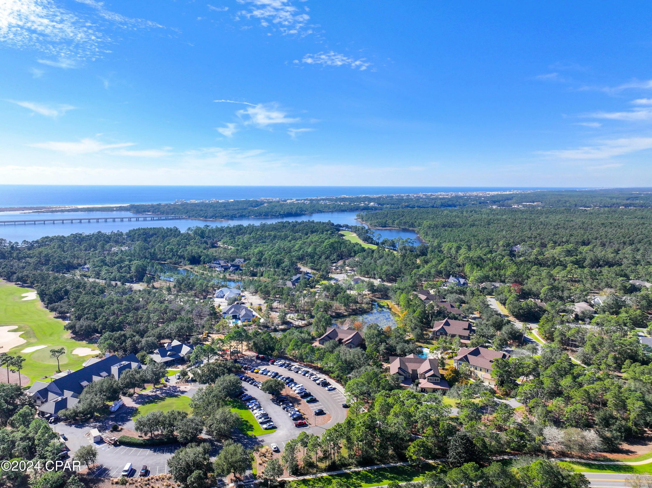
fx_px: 452
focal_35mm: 24
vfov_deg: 56.8
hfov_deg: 71.6
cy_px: 244
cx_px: 326
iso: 180
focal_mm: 12.29
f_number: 2.8
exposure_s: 1/2500
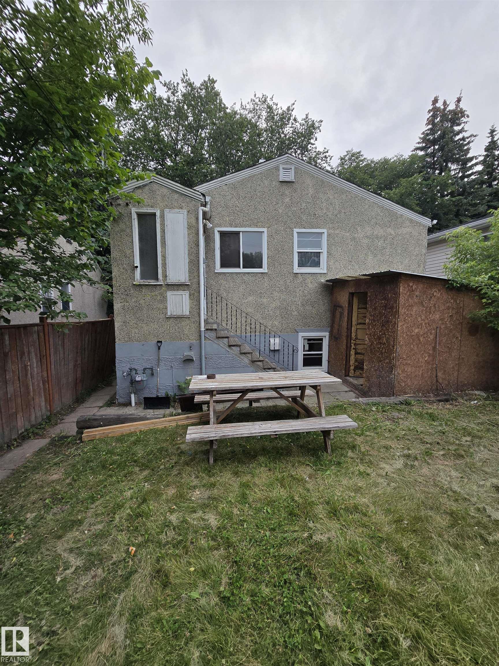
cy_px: 333
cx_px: 250
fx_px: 250
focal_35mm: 13
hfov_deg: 89.9
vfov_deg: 106.2
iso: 50
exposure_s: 1/624
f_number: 2.2
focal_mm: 2.2
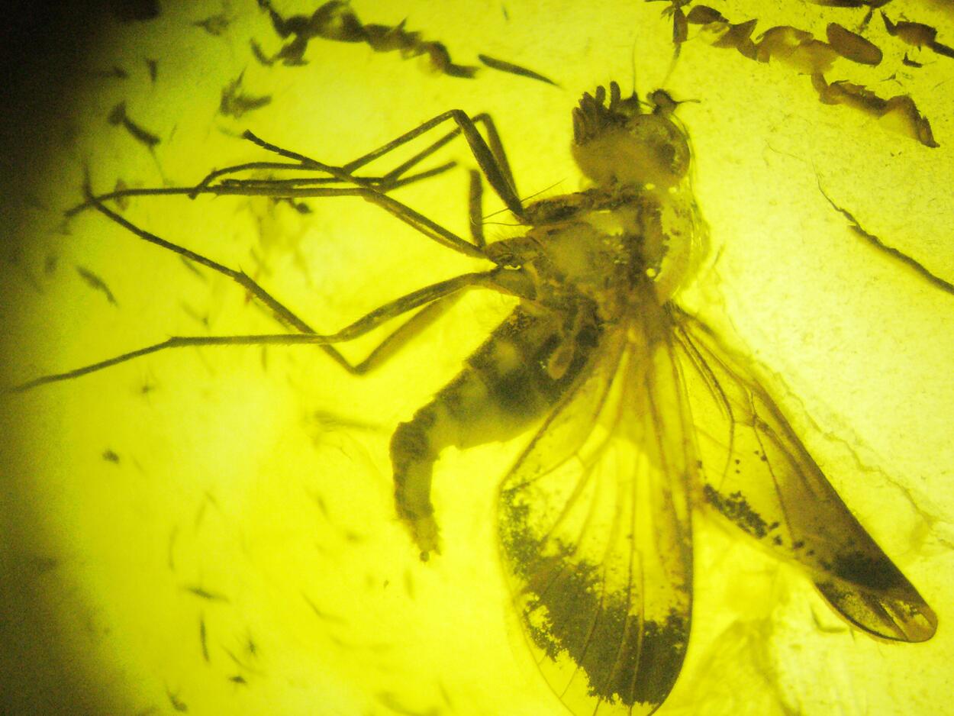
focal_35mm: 70
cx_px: 477
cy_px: 358
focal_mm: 11.5
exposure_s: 1/320
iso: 400
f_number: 4
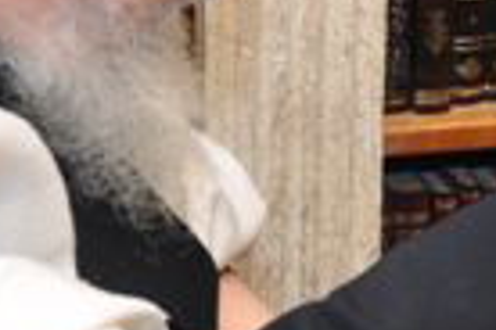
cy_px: 48
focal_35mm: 167
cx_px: 363
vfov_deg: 8.2
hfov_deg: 12.3
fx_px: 2301
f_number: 4
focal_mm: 24
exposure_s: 1/60
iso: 320
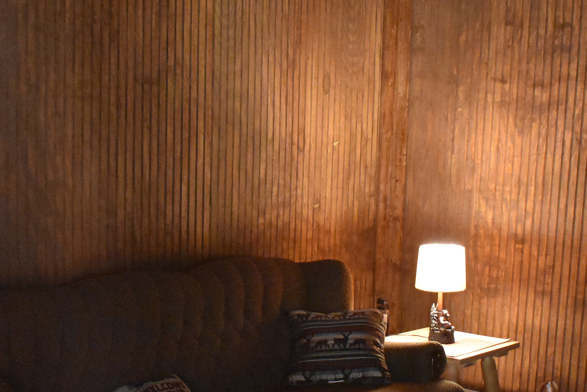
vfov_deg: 21.1
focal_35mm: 64
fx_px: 1044
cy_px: 285
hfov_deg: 31.3
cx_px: 238
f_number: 3.5
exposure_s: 1/60
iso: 6400
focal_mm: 18
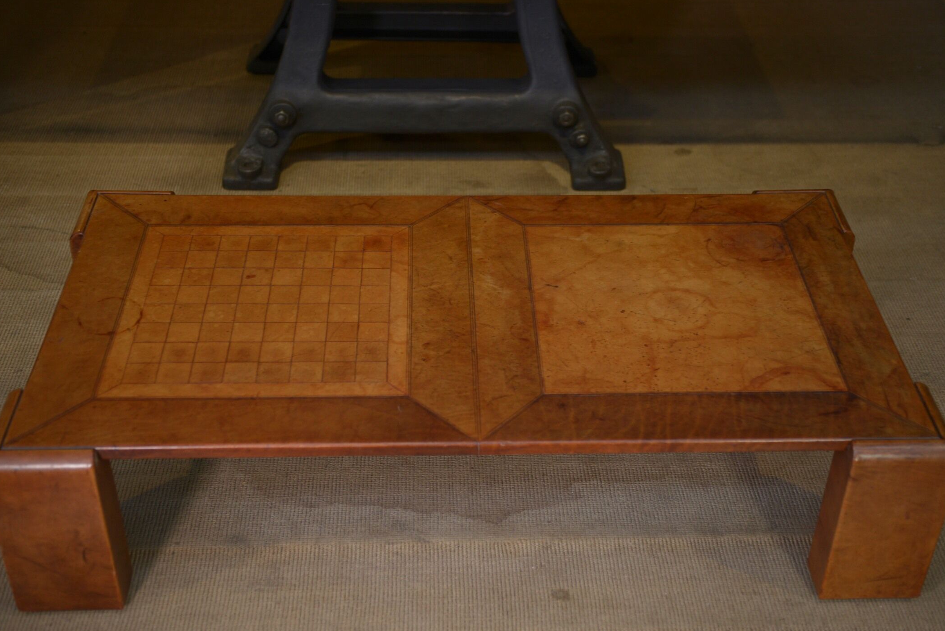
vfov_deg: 28.1
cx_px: 478
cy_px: 327
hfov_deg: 41.1
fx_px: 1260
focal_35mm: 48
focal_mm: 42
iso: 500
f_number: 2.8
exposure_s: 1/50
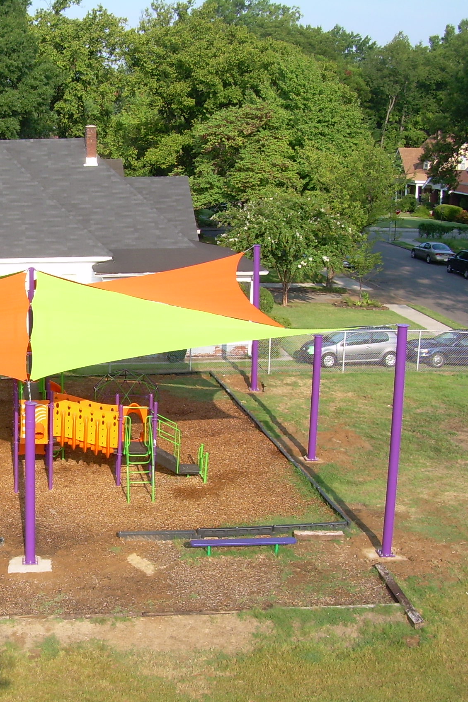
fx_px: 1034
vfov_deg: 37.5
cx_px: 33
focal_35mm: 53
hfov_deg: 24.7
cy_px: 352
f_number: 4.6
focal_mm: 6.3
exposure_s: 1/210
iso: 50
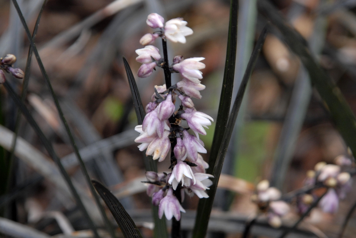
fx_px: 2301
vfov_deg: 5.9
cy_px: 119
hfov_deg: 8.8
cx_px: 178
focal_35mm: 232
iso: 400
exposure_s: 1/160
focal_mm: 155
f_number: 7.1
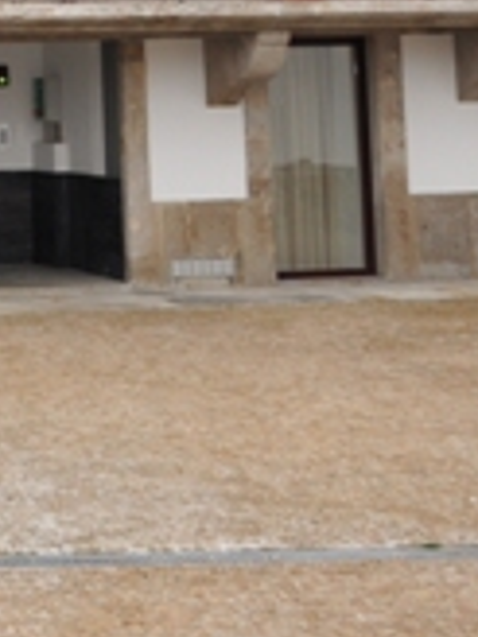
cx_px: -556
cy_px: -146
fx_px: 1860
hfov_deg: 12.4
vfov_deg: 18.4
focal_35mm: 101
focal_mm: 18
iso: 200
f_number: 6.3
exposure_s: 1/200
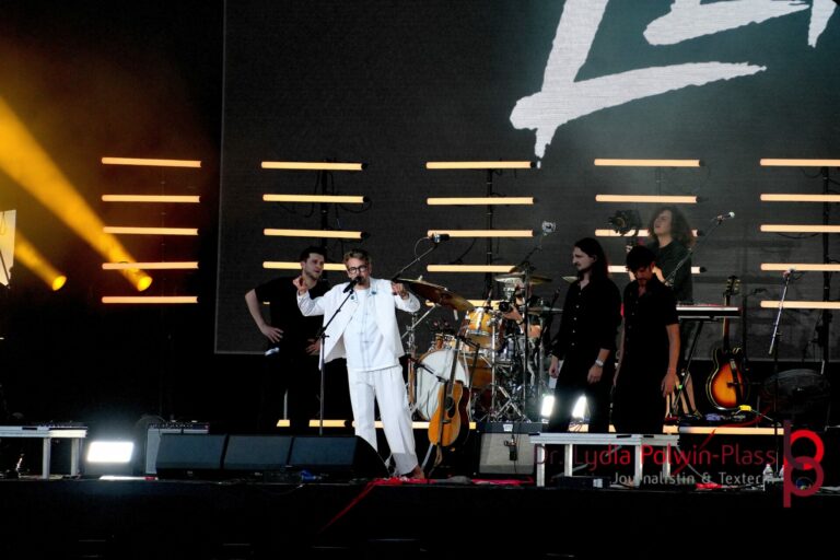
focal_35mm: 450
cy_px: 280
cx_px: 420
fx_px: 10499
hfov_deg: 4.6
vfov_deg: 3.1
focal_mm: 300
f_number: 6.3
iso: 1000
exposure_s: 1/500
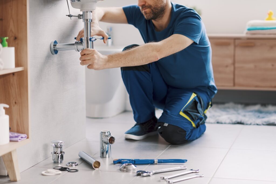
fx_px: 652
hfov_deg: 23.9
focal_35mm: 85
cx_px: 138
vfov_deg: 16.1
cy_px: 92
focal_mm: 85
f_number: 2.2
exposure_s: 1/50
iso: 100
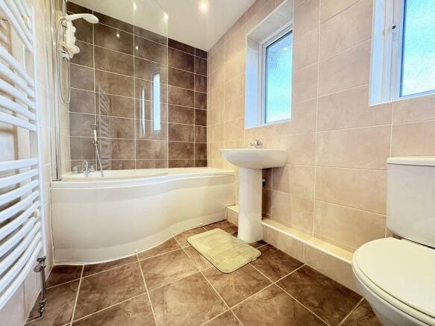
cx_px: 218
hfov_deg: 102.1
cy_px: 163
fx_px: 176
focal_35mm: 14
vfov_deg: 85.7
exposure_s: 1/50
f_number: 2.2
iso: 125
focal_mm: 2.22
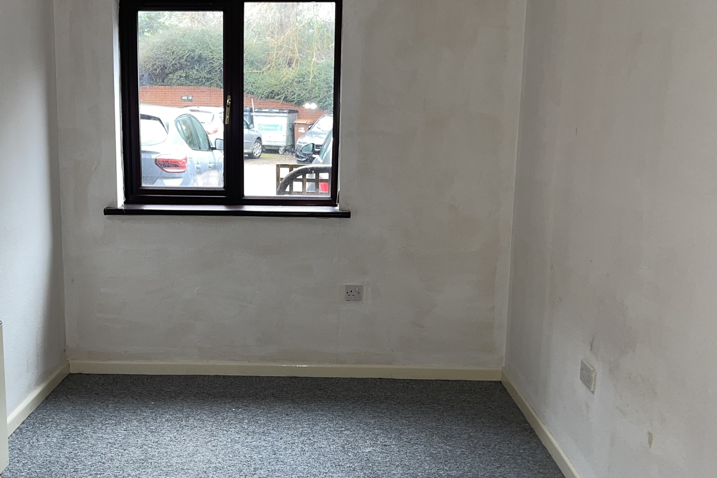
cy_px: 257
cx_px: 272
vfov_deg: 32.6
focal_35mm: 41
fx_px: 817
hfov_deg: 47.0
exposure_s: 1/15
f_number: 1.6
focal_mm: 5.1
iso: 64
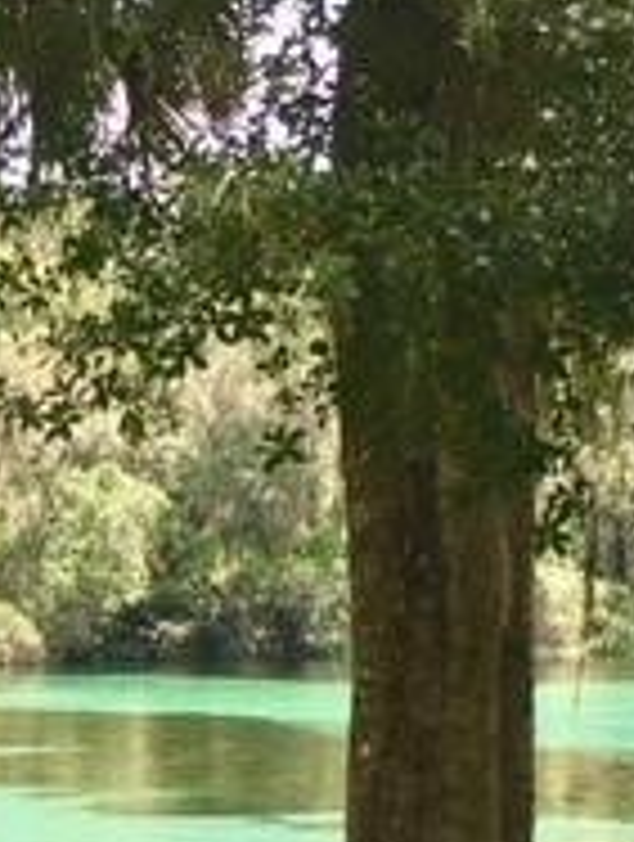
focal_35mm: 99
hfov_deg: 14.9
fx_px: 2409
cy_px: 698
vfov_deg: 19.6
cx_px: 81
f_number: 2.2
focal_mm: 4.15
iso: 25
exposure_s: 1/390
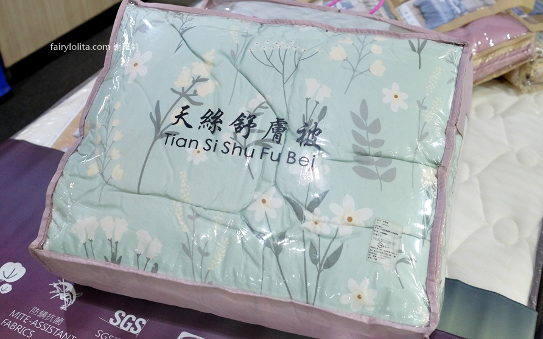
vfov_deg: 35.3
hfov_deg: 54.0
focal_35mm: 36
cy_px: 171
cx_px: 273
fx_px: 533
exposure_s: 1/240
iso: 2500
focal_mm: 23
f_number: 2.8
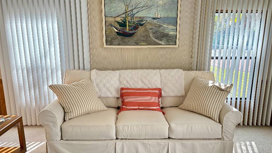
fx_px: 209
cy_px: 90
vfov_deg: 40.0
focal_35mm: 29
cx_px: 135
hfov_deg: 66.1
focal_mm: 5.96
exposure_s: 1/229
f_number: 1.6
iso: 100
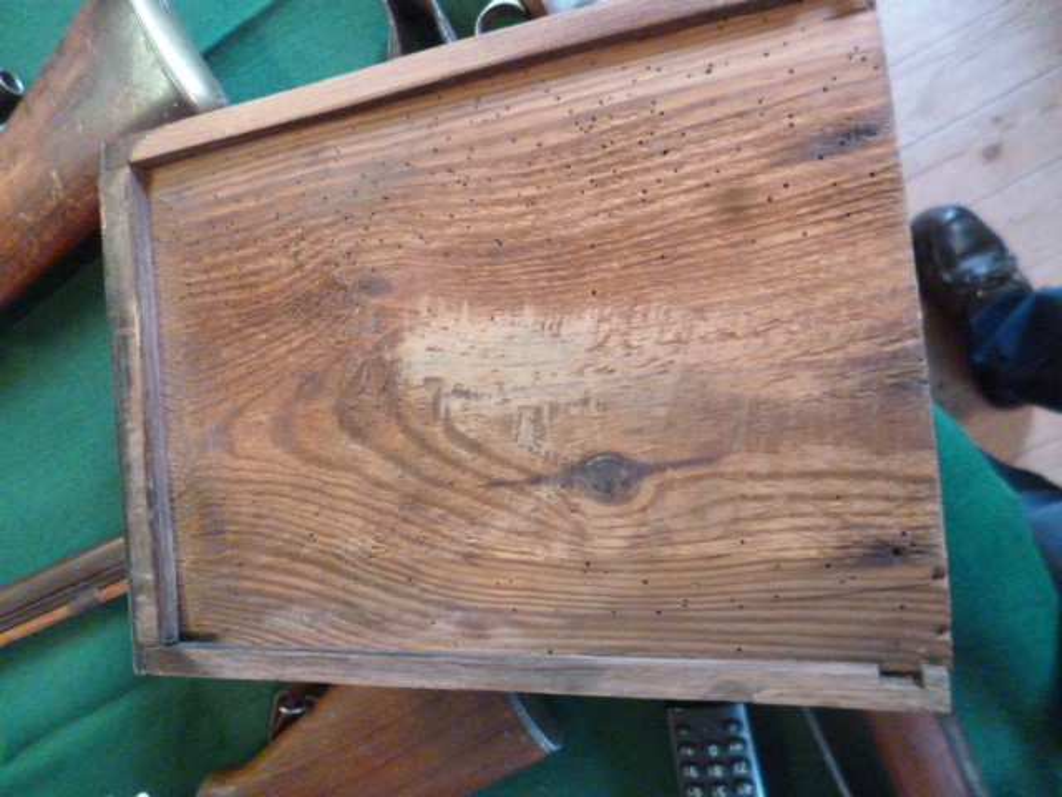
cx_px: 531
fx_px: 736
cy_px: 398
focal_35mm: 24
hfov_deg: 71.6
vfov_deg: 56.8
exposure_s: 1/40
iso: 800
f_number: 2.5
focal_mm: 4.3
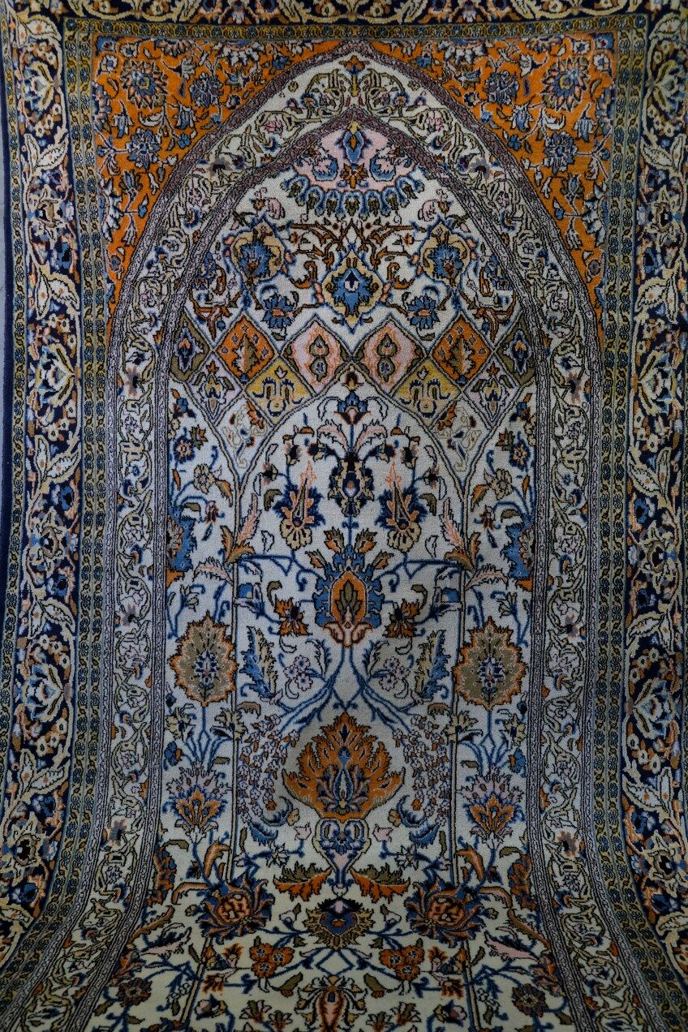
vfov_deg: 67.4
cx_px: 344
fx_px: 774
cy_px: 516
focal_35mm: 27
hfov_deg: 47.9
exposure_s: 1/26
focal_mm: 18
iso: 250
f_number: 2.8
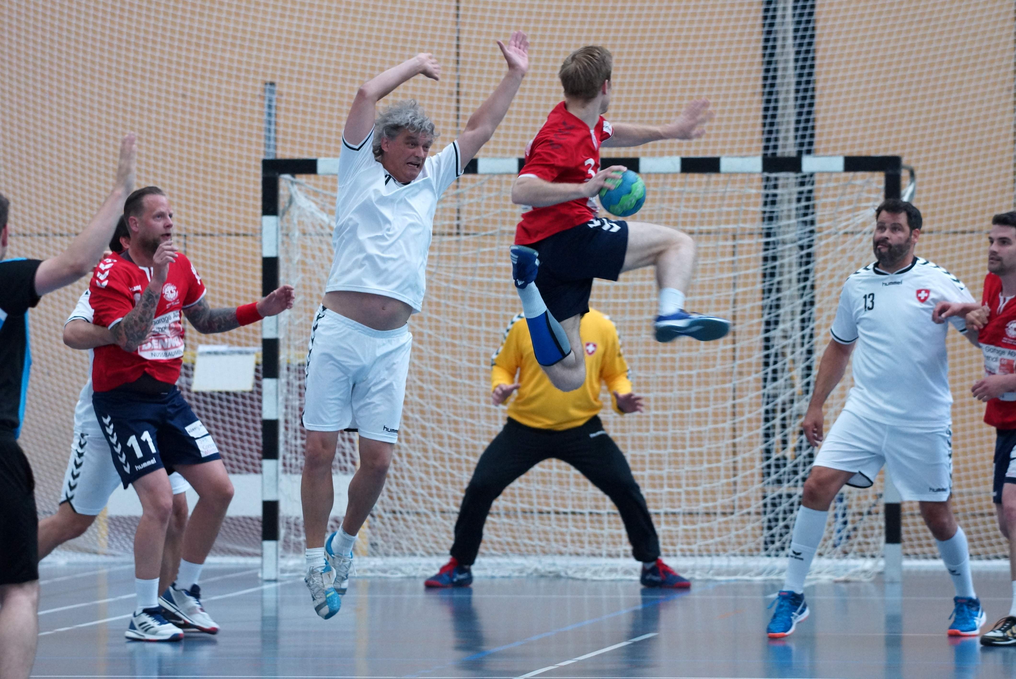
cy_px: 340
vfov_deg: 4.6
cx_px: 508
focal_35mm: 300
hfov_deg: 6.9
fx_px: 8471
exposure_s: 1/200
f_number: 4
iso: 1600
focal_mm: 200
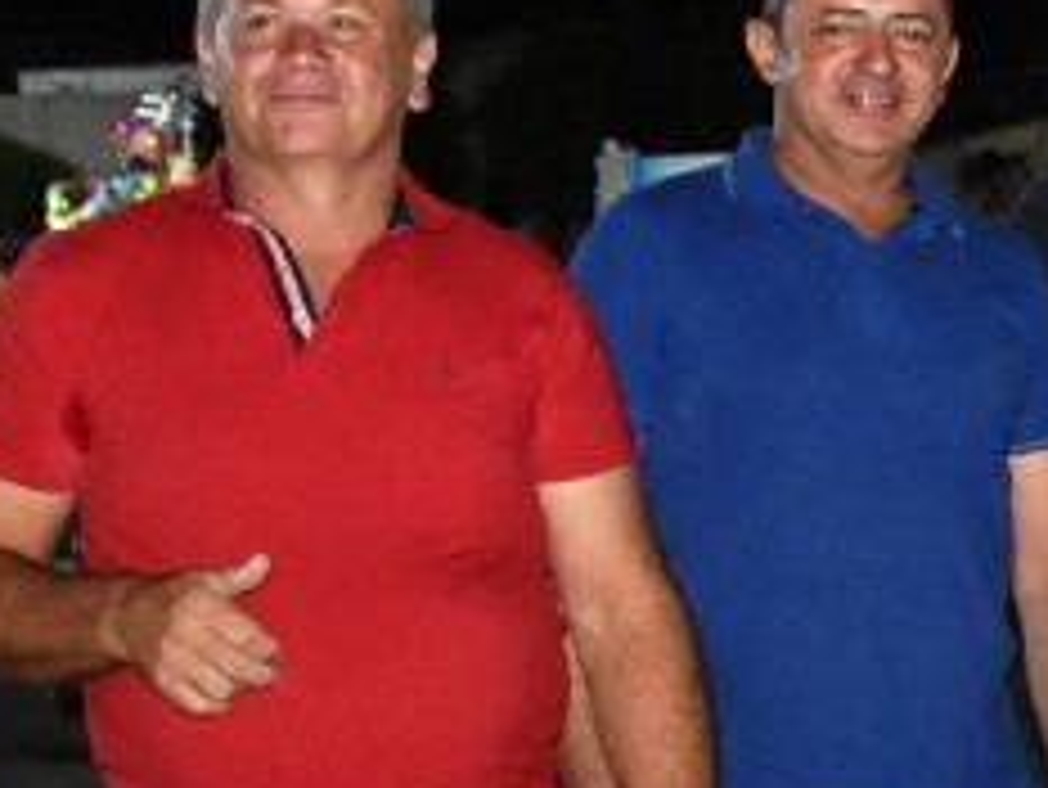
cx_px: 1529
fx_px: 3453
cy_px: 867
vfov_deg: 12.8
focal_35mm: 114
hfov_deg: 16.0
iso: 3200
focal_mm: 18
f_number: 4.5
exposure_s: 1/100
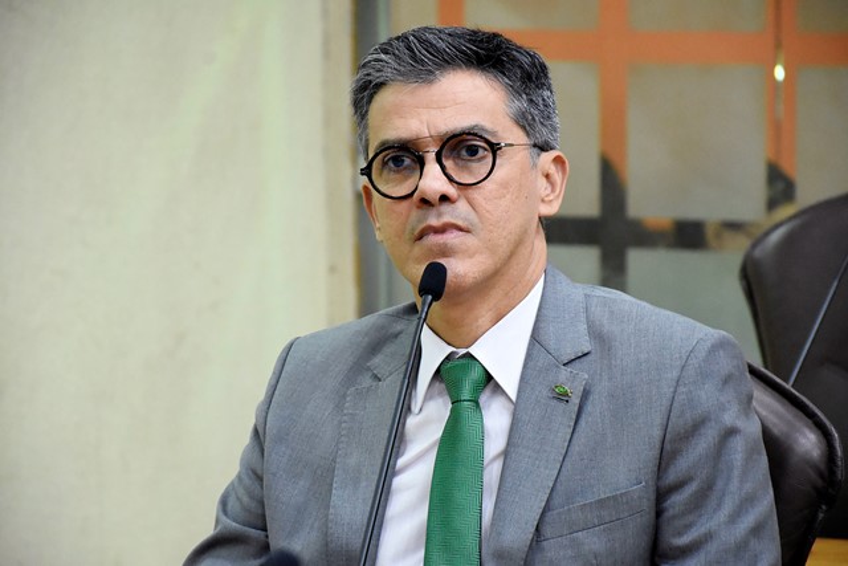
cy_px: 283
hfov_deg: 9.8
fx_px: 4947
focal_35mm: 210
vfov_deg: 6.5
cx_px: 424
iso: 6400
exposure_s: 1/125
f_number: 5.6
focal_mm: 140
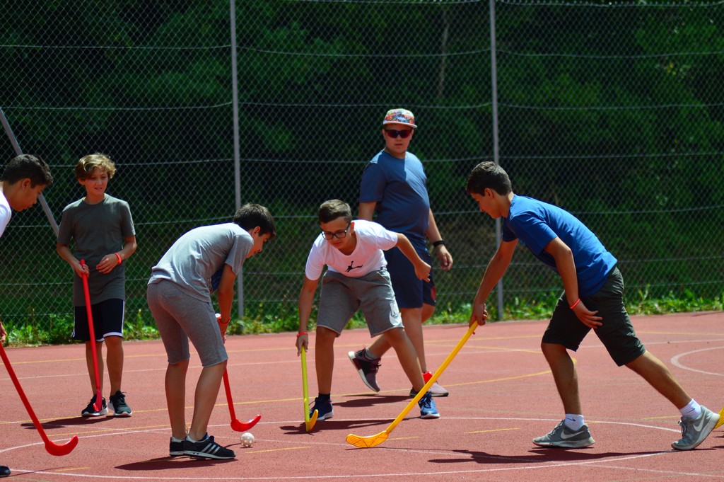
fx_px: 3496
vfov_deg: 7.9
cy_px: 241
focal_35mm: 174
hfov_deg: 11.8
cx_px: 362
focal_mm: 116
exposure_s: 1/1600
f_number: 4.2
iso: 200
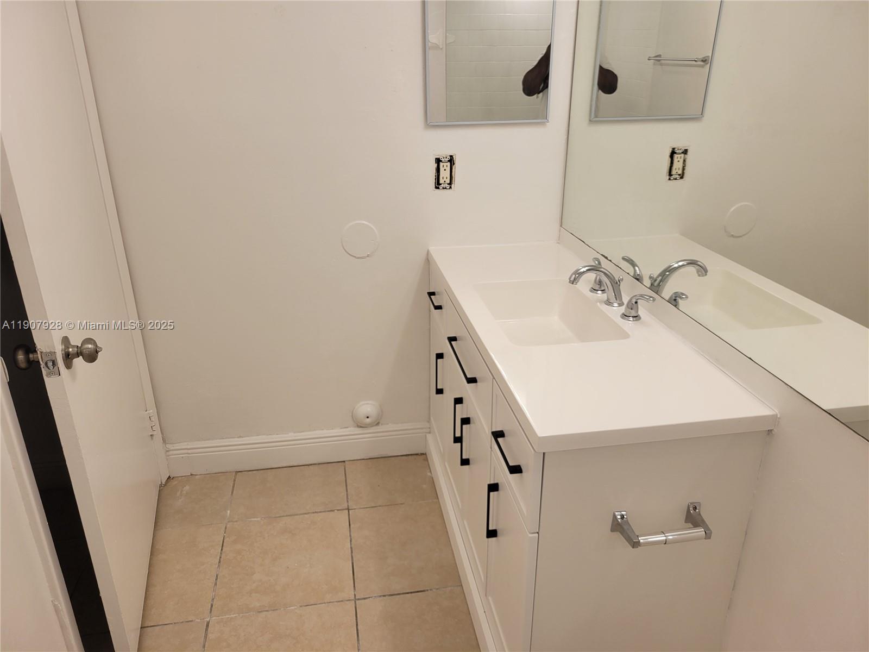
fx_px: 653
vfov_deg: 53.1
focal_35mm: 26
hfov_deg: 67.3
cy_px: 326
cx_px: 434
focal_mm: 5.4
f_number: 1.8
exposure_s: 1/120
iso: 50
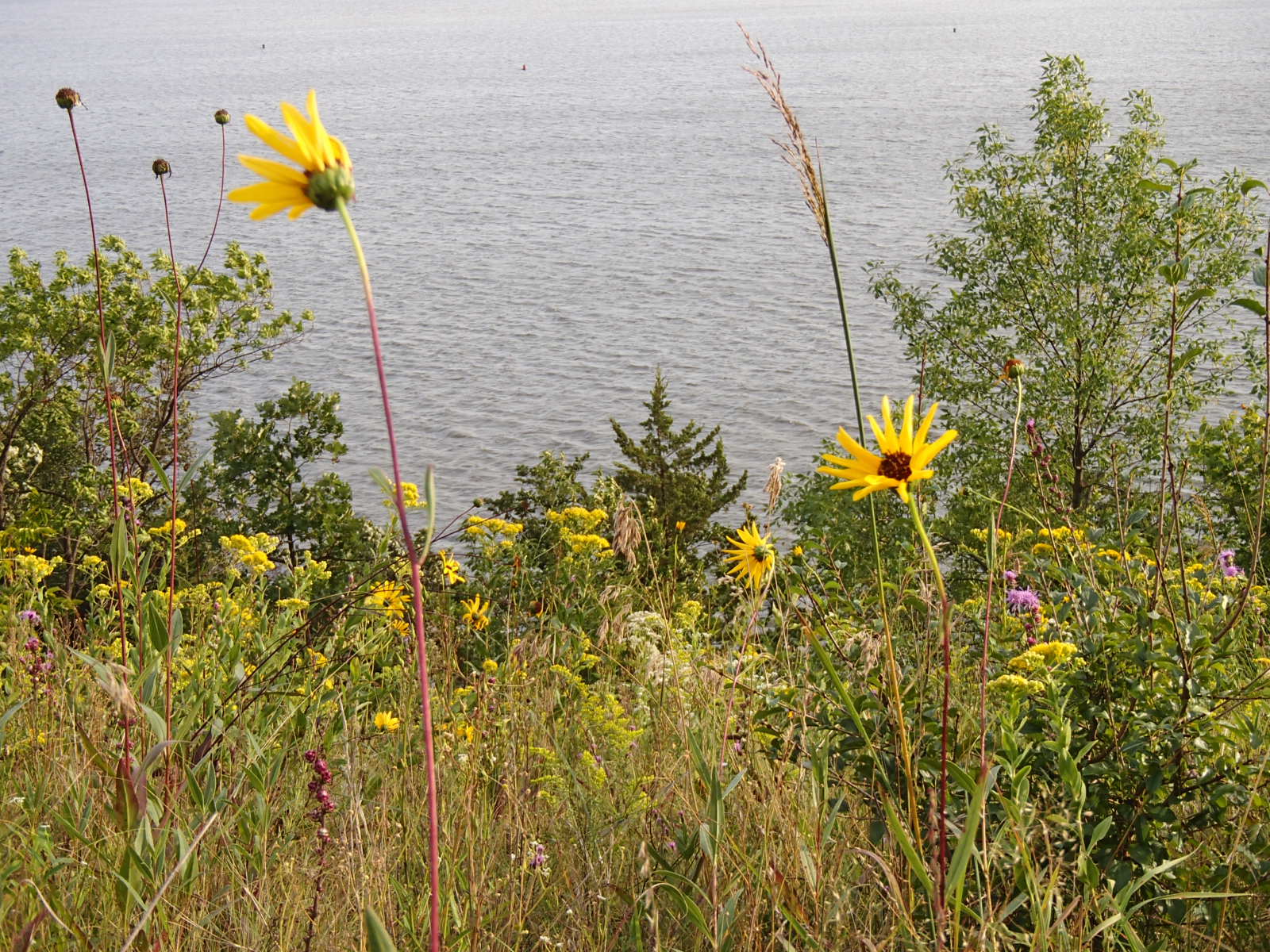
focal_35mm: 56
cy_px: 476
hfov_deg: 34.3
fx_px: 2055
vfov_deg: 26.1
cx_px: 635
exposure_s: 1/125
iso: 100
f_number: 5.1
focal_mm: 10
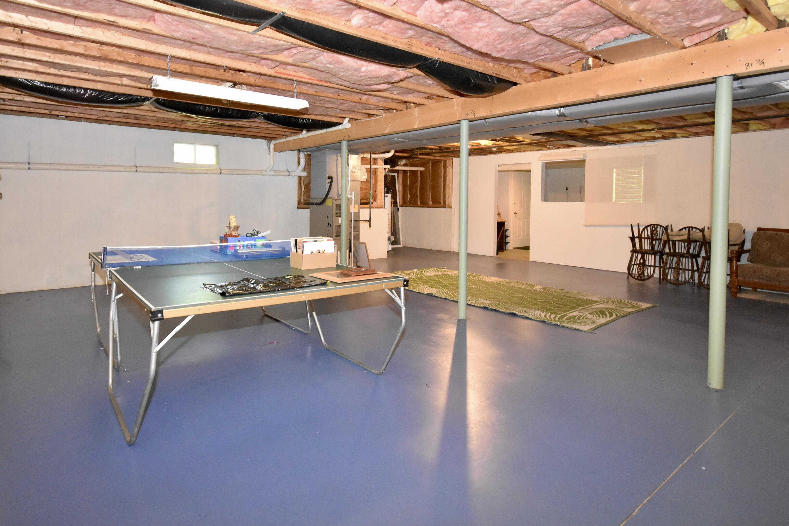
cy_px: 208
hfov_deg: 80.3
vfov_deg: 58.3
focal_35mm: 21
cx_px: 376
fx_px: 467
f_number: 4.2
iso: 4500
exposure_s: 1/60
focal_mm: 11.5
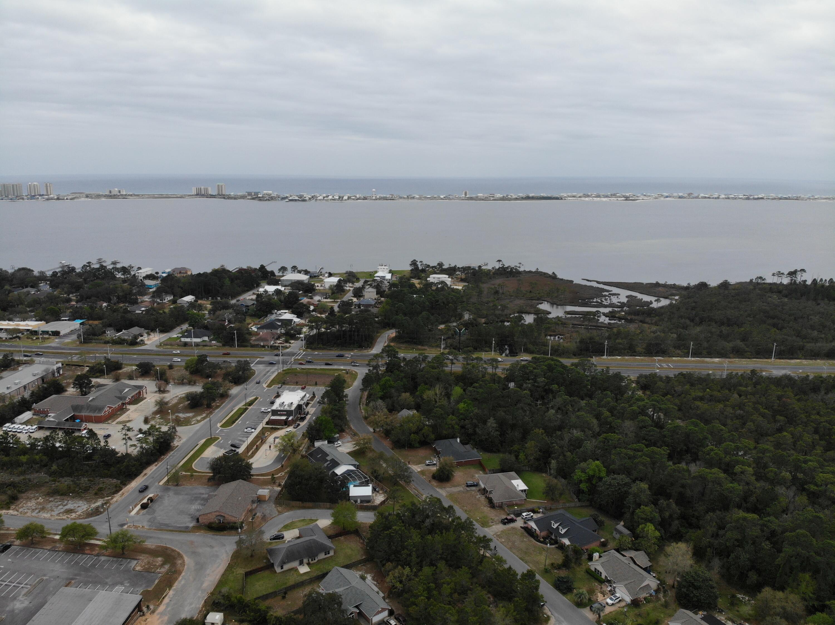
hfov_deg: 71.6
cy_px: 312
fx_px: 579
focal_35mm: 24
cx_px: 418
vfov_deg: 56.8
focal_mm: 4.5
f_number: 2.8
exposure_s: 1/552
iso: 100
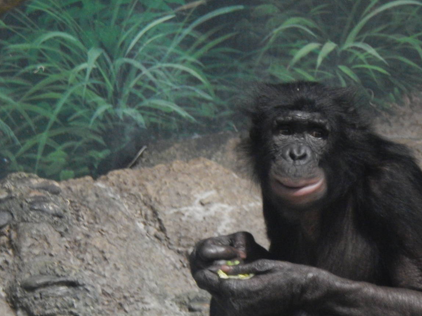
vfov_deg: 3.4
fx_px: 5339
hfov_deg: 4.5
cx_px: 276
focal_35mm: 438
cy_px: 185
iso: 800
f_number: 5.7
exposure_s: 1/8
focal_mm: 56.5
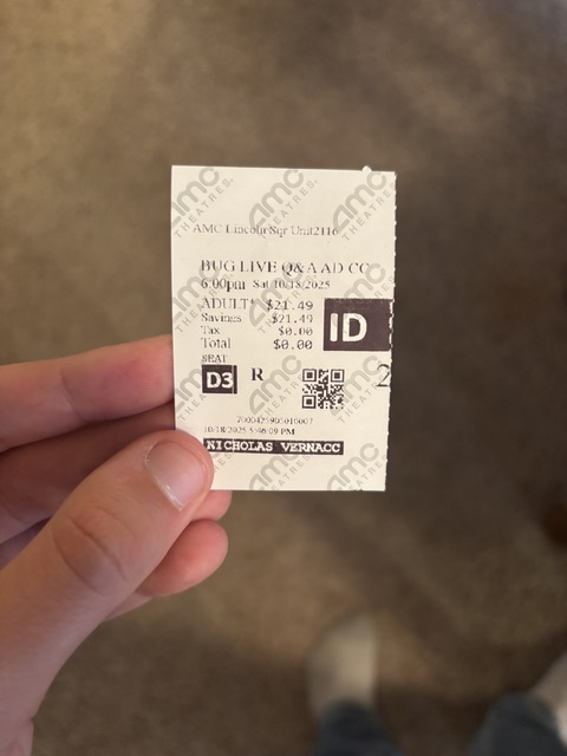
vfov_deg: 67.3
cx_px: 284
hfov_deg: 53.1
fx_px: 568
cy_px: 378
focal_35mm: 26
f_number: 1.6
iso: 400
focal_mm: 5.96
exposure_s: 1/40
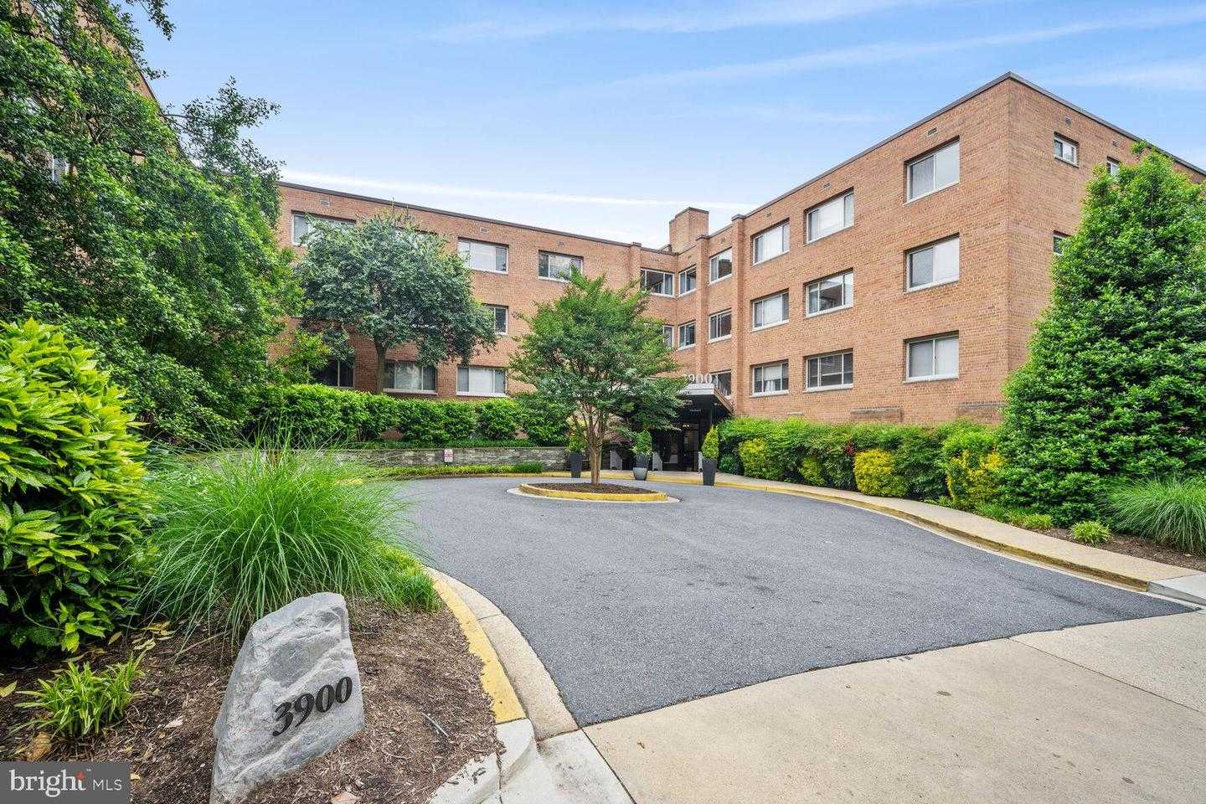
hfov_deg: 96.7
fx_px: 536
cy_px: 402
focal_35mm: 16
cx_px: 603
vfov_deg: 73.7
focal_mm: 16
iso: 200
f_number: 9
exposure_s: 1/80
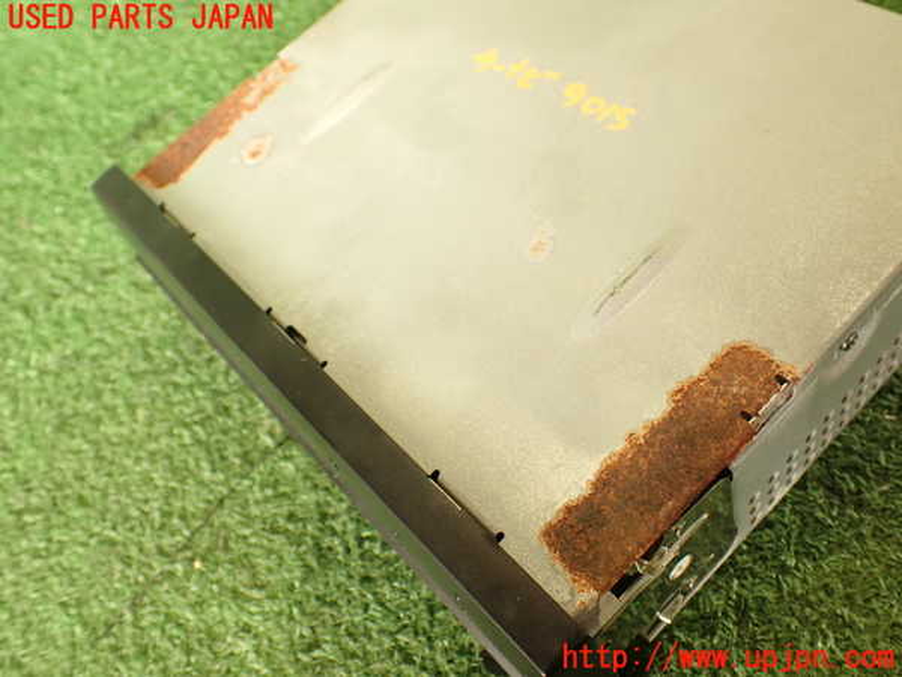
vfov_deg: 44.2
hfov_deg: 56.8
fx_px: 834
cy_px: 338
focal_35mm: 32
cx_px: 451
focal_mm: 5.79
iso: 200
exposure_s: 1/30
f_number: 2.4
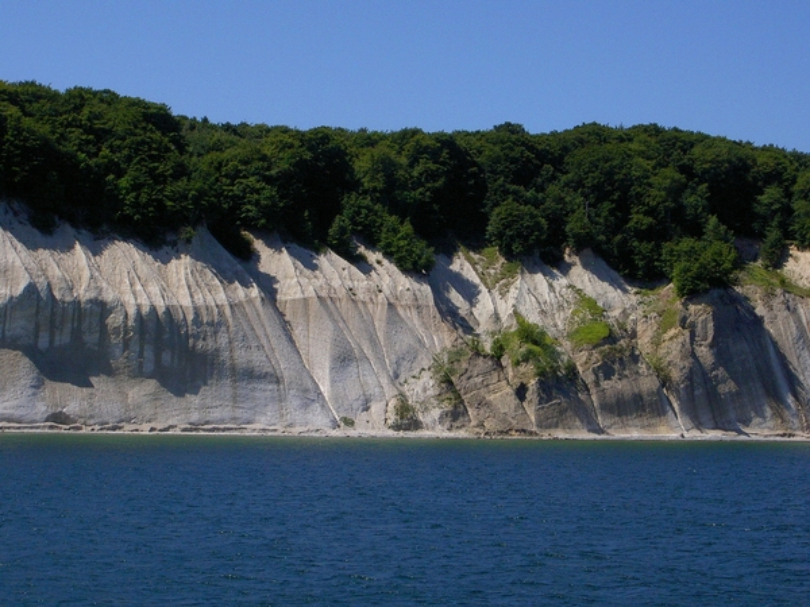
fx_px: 2340
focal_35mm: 100
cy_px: 304
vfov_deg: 14.8
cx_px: 405
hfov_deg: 19.6
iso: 200
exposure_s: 1/1000
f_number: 7.6
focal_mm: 20.6
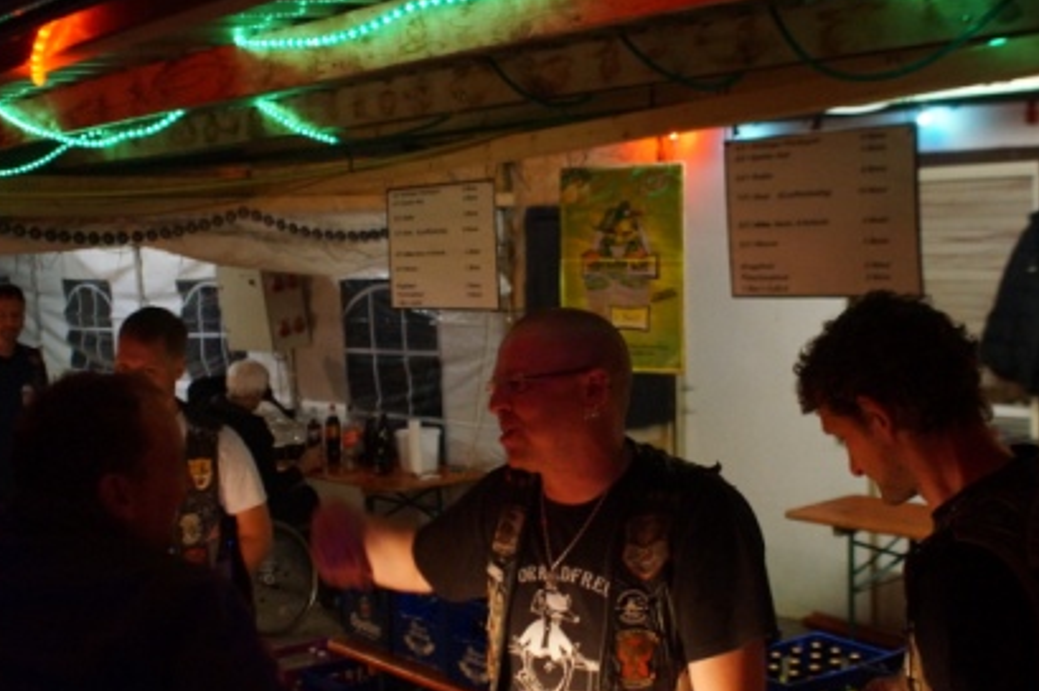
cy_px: 348
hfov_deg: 42.8
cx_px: 490
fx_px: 1327
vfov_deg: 29.2
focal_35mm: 46
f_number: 3.5
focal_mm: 28
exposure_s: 1/80
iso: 3200
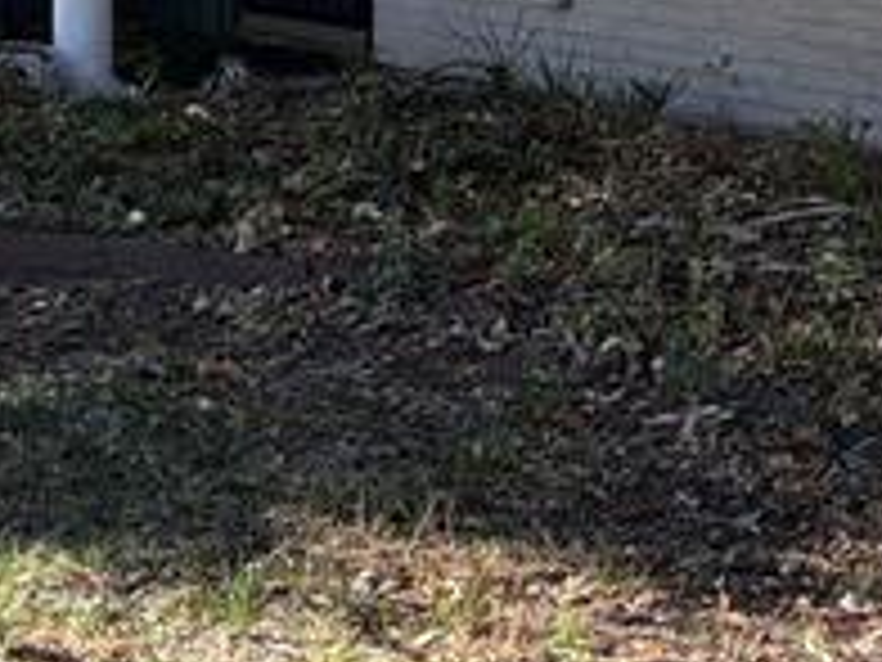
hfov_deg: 14.3
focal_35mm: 136
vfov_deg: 10.6
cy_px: -221
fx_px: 3465
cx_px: 882
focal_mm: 5.96
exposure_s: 1/701
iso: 50
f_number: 1.6
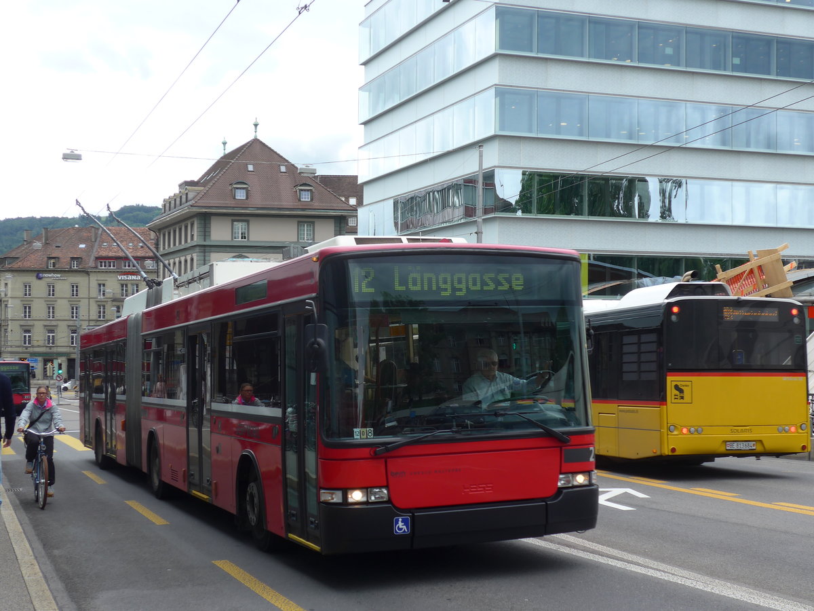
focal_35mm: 49
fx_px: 1152
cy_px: 306
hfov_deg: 38.9
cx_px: 407
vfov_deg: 29.7
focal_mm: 10.1
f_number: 3.2
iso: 80
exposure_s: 1/250
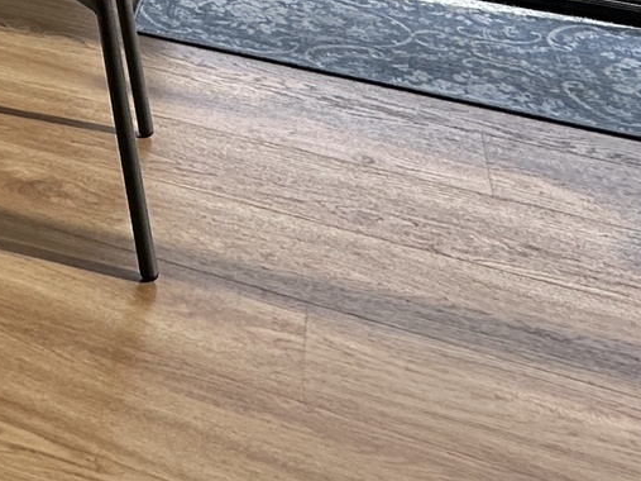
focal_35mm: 69
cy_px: -427
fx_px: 1277
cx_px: -338
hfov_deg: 22.7
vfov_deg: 16.9
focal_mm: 2.22
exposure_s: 1/300
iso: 50
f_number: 2.2
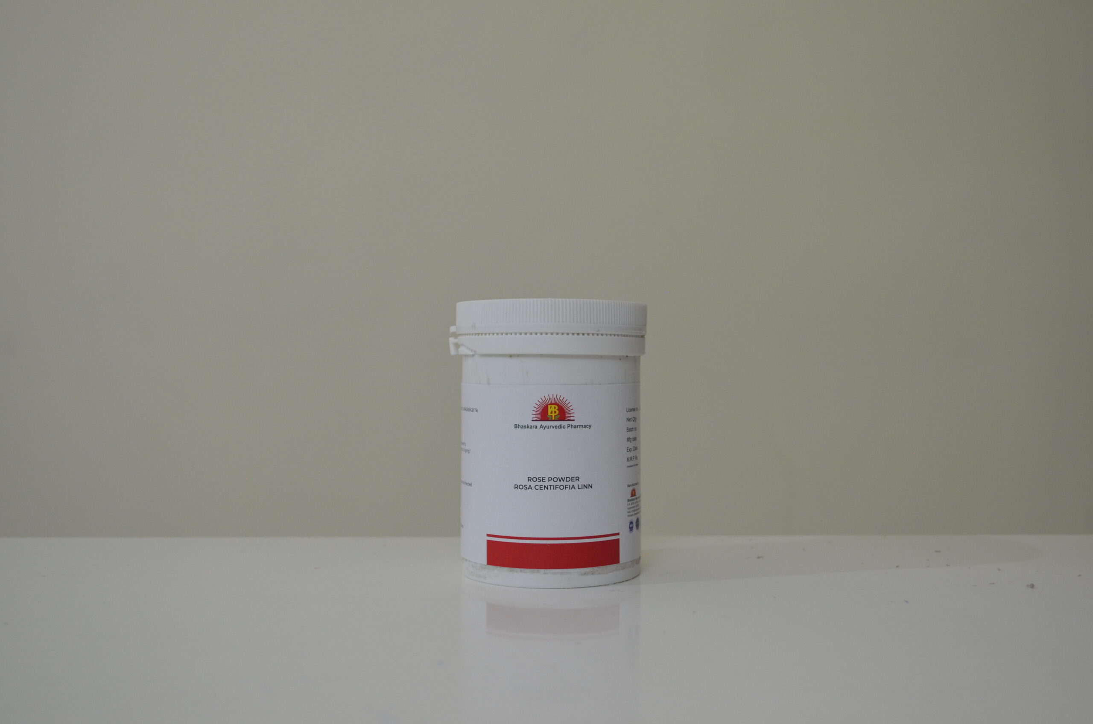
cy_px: 362
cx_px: 546
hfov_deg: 49.6
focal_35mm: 39
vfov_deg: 34.1
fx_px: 1182
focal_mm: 26
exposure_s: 1/40
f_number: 4.2
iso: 800
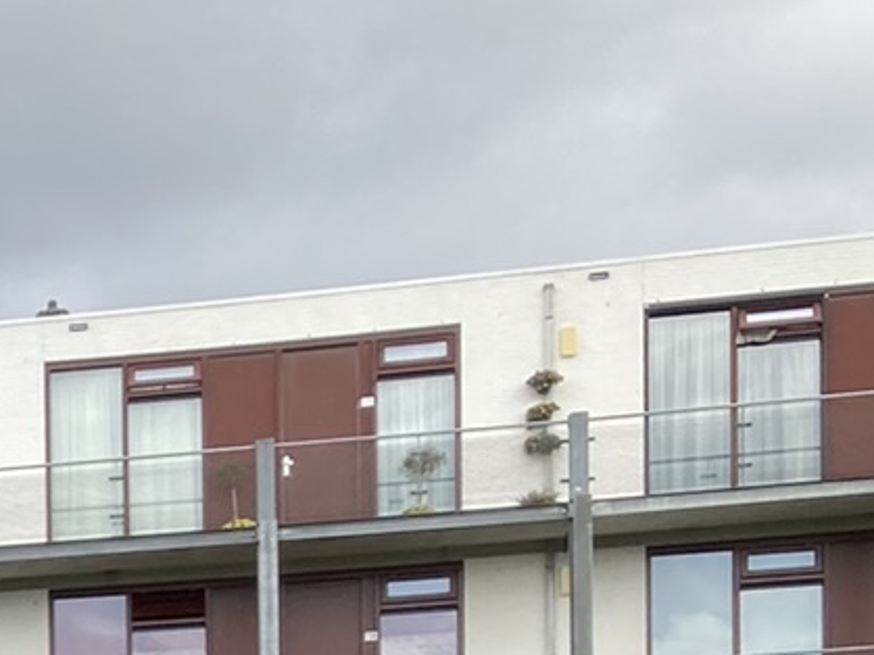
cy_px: 1275
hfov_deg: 11.9
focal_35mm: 137
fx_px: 3458
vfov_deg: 10.1
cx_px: -1149
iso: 20
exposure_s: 1/665
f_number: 1.8
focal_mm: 3.99
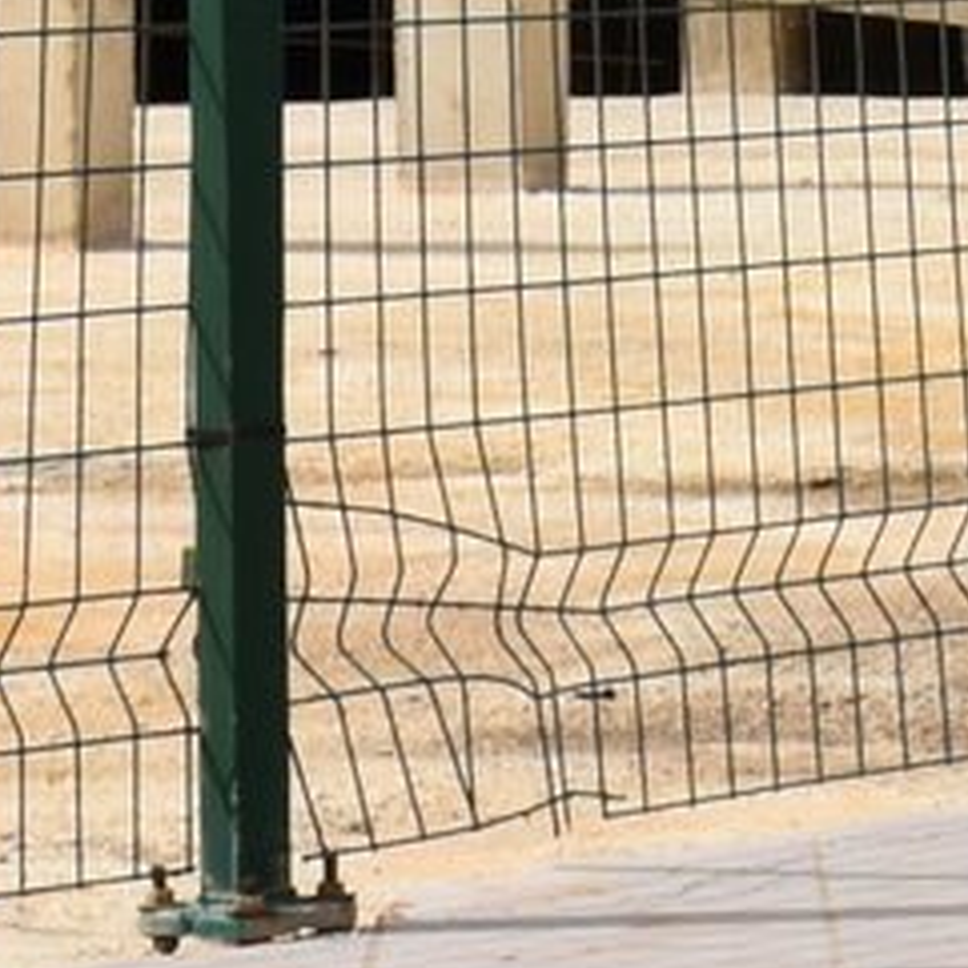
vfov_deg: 6.1
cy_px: -978
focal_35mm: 279
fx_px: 8827
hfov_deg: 6.3
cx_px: 699
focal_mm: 24
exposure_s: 1/500
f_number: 8
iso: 160
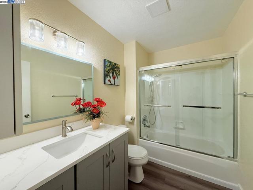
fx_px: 102
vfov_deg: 85.7
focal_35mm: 14
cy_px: 95
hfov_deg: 102.1
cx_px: 126
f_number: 2.2
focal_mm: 2.22
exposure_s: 1/120
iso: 320
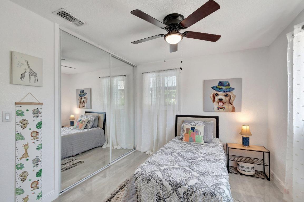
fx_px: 127
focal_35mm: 15
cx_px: 152
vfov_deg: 77.3
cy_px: 101
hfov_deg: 100.4
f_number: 8
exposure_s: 1/10
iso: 640
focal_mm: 10
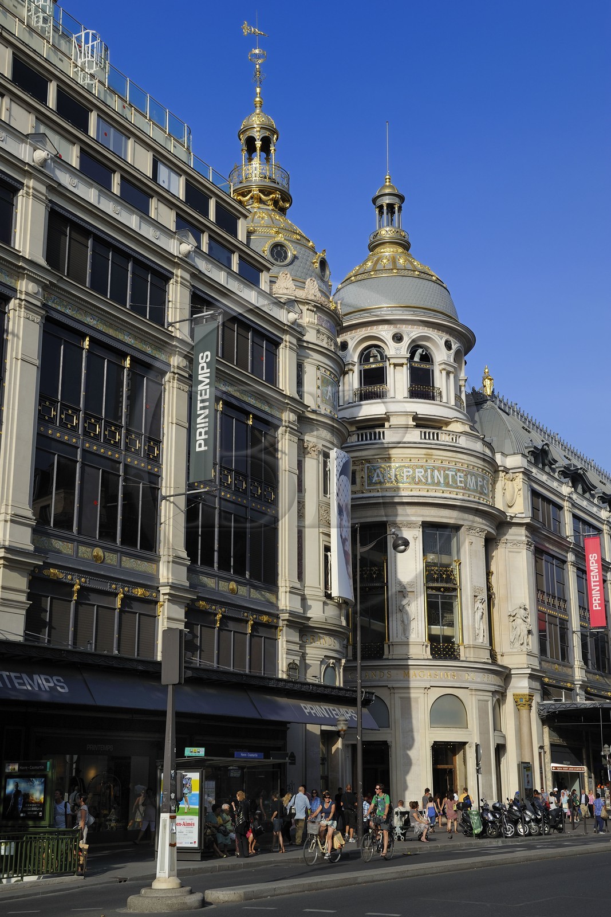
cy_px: 458
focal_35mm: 44
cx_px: 306
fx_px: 1120
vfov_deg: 44.5
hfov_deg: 30.5
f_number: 13
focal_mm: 44
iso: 200
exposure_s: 1/160
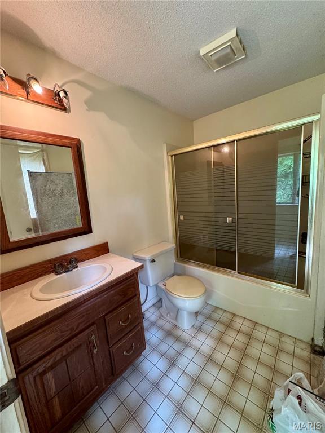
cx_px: 162
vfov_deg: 102.1
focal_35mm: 14
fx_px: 175
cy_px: 216
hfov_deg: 85.7
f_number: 2.2
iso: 500
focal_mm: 2.22
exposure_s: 1/60
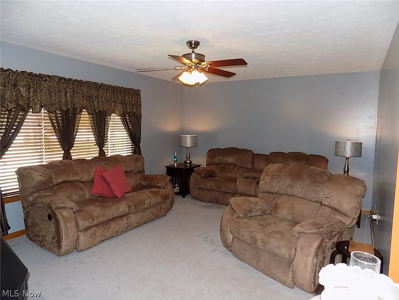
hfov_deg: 73.9
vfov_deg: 58.9
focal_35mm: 23
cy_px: 150
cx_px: 200
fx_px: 265
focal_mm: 4
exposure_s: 1/30
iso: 200
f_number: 3.1
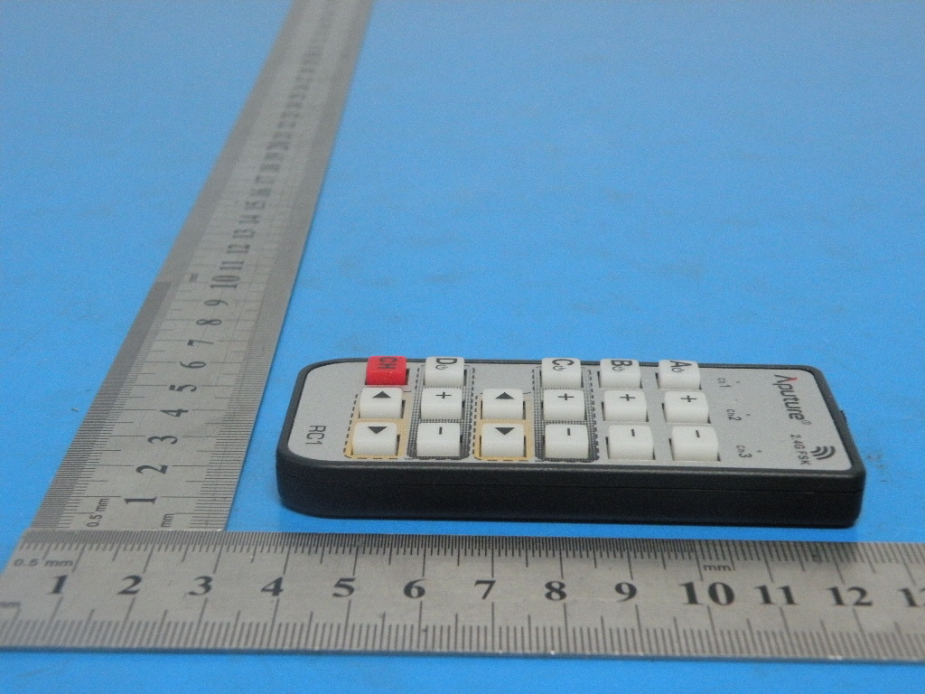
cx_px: 462
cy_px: 347
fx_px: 1496
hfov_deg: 34.3
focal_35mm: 56
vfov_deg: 26.1
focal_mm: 9.8
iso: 400
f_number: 3.5
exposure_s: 1/22.7
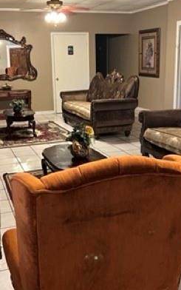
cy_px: 138
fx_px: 355
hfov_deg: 28.6
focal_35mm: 45
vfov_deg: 44.3
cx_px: 83
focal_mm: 5.7
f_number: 1.5
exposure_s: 1/40
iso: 400
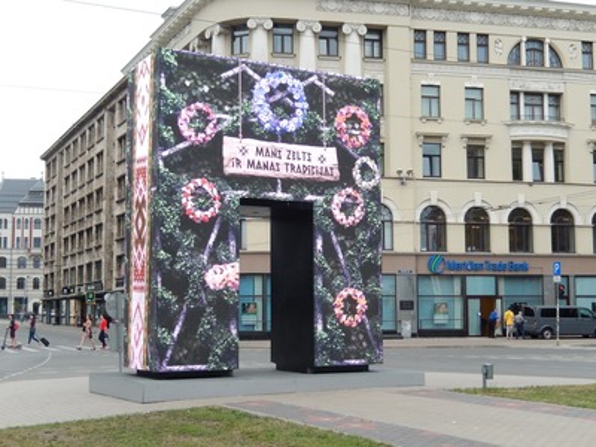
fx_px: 878
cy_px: 224
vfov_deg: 28.6
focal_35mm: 51
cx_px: 298
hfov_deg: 37.5
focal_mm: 9.2
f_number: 4.5
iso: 125
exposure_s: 1/160
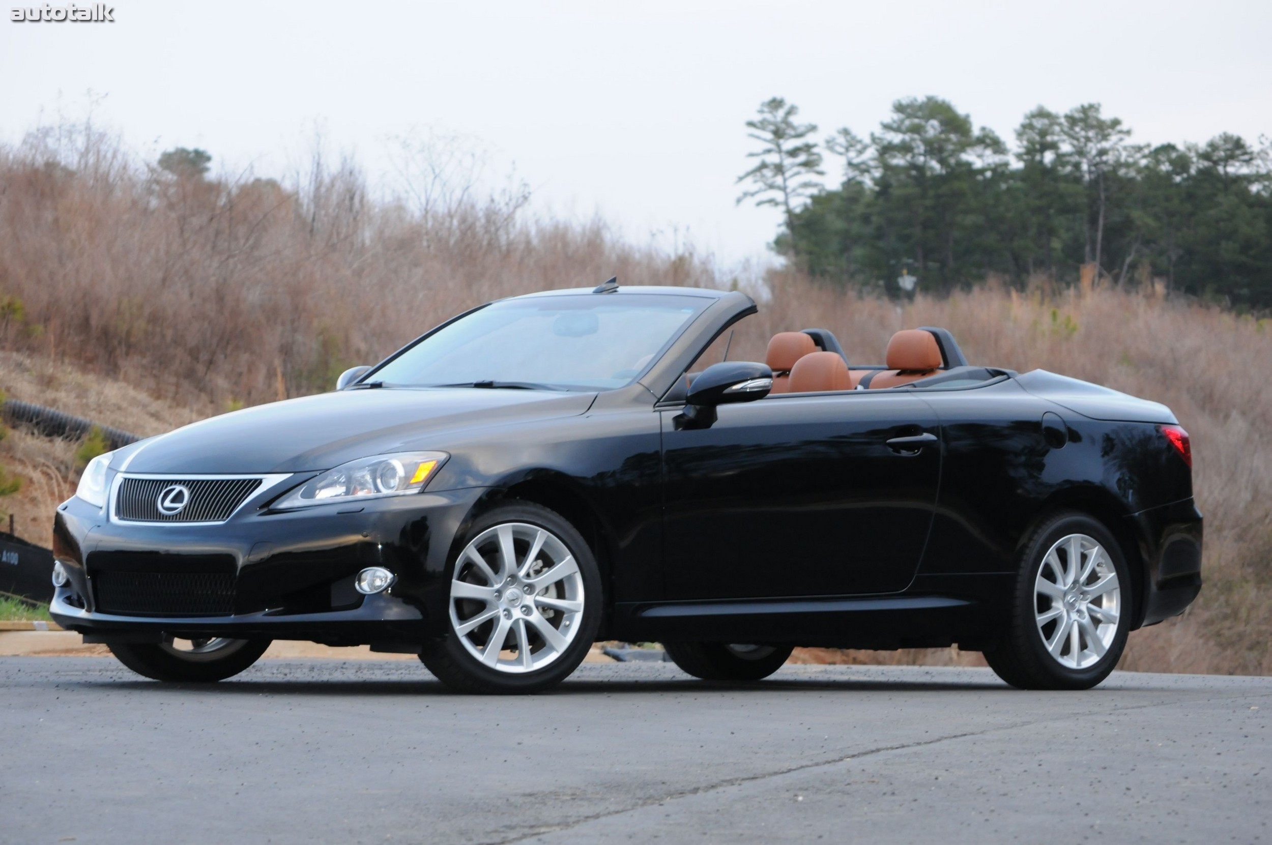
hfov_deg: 14.0
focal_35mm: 147
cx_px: 636
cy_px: 422
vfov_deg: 9.3
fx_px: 5188
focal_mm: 98
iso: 1000
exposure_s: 1/60
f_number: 8
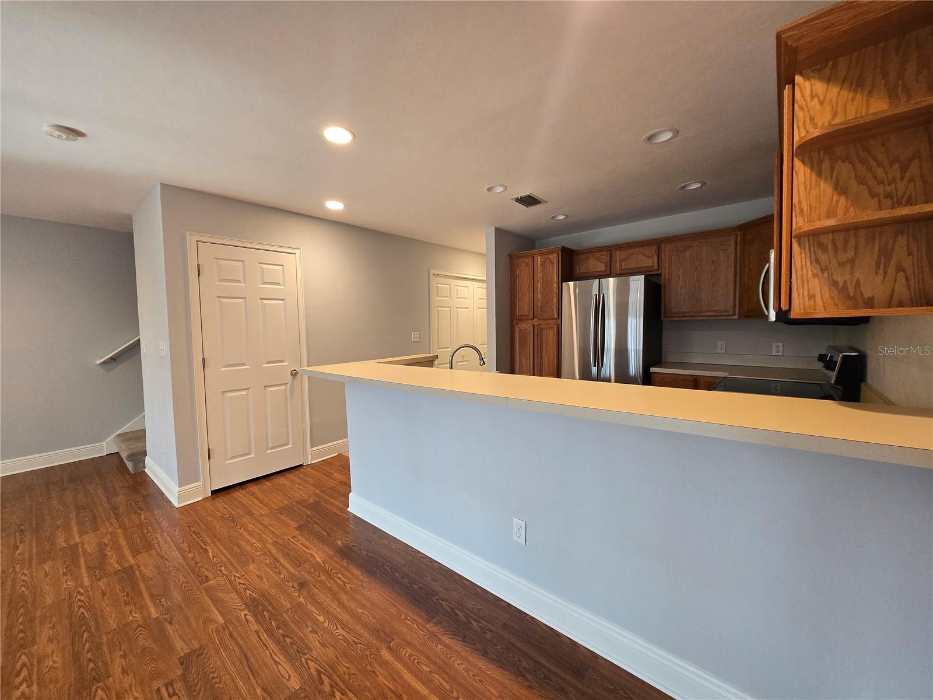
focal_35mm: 13
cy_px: 350
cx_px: 466
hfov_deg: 106.2
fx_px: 350
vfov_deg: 89.9
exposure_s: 1/60
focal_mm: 1.7
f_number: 2.2
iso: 125
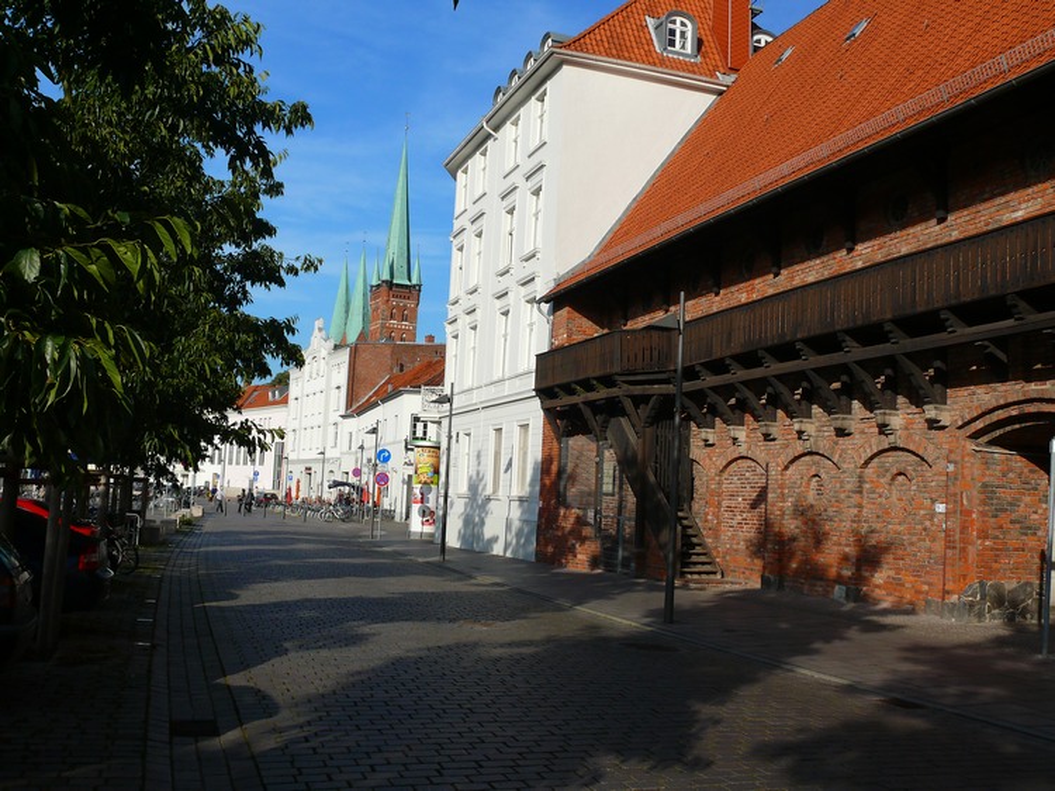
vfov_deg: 40.7
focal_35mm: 35
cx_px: 528
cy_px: 396
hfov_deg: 52.6
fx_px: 1066
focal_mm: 7.4
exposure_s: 1/200
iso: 100
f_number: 5.6
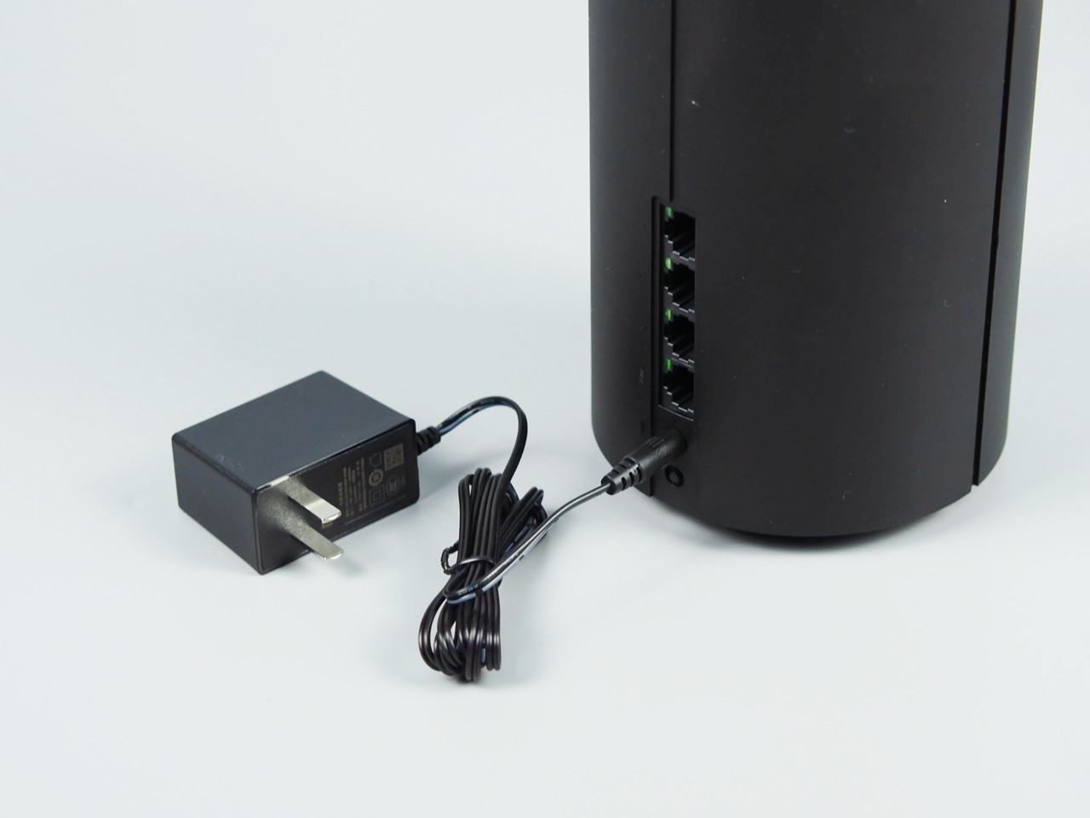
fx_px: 2708
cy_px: 409
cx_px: 545
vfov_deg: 17.2
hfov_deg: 22.8
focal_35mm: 86
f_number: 3.5
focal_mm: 43
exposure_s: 1/80
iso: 640
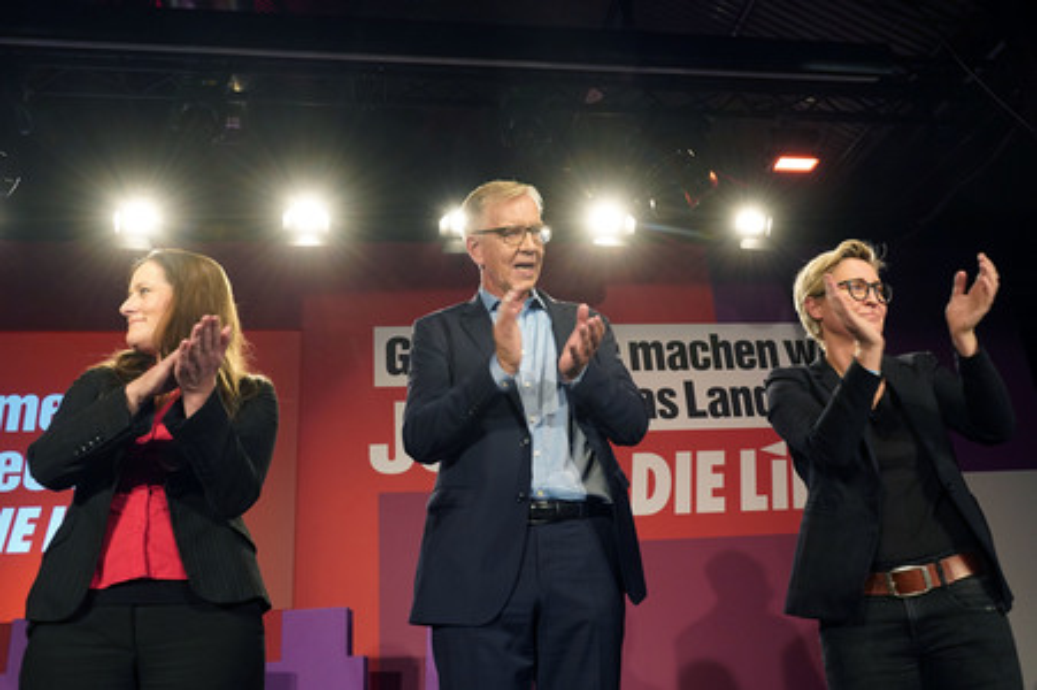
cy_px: 345
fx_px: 806
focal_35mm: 28
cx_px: 518
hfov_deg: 65.5
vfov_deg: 46.3
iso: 2500
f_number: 6.3
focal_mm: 28
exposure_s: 1/125
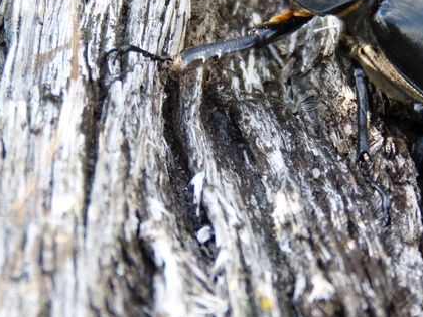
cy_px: 60
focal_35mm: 255
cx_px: 341
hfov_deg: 7.8
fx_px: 3116
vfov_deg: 5.8
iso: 125
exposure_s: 1/80
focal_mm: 24.2
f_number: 3.6
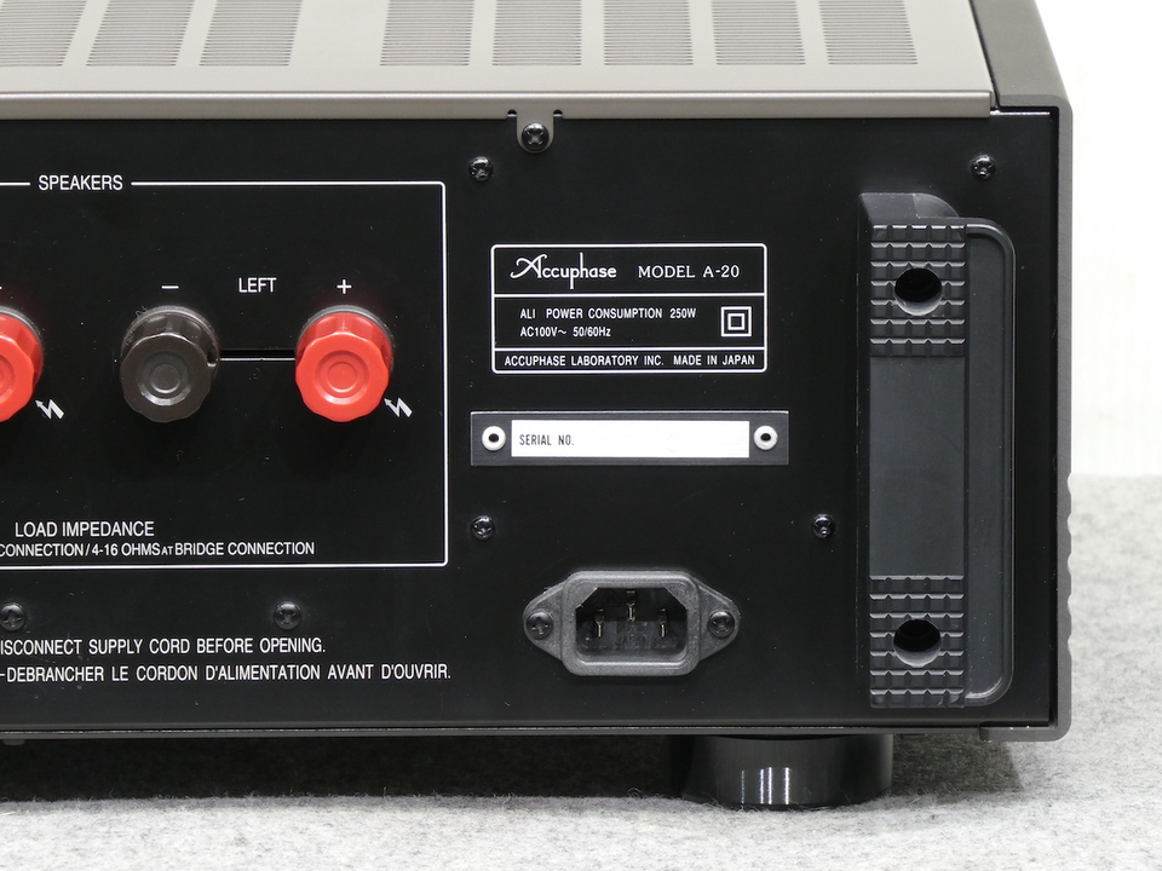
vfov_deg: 4.6
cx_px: 581
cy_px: 436
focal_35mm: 322
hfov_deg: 6.2
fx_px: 10809
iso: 200
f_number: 5.9
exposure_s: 1/2.5
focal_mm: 57.7
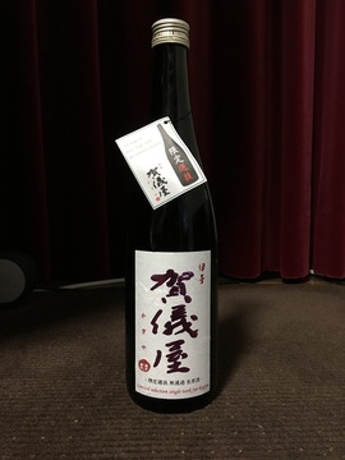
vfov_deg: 61.7
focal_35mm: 29
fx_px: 385
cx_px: 172
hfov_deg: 48.2
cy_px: 230
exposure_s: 1/15
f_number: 2.2
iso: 200
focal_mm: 4.15
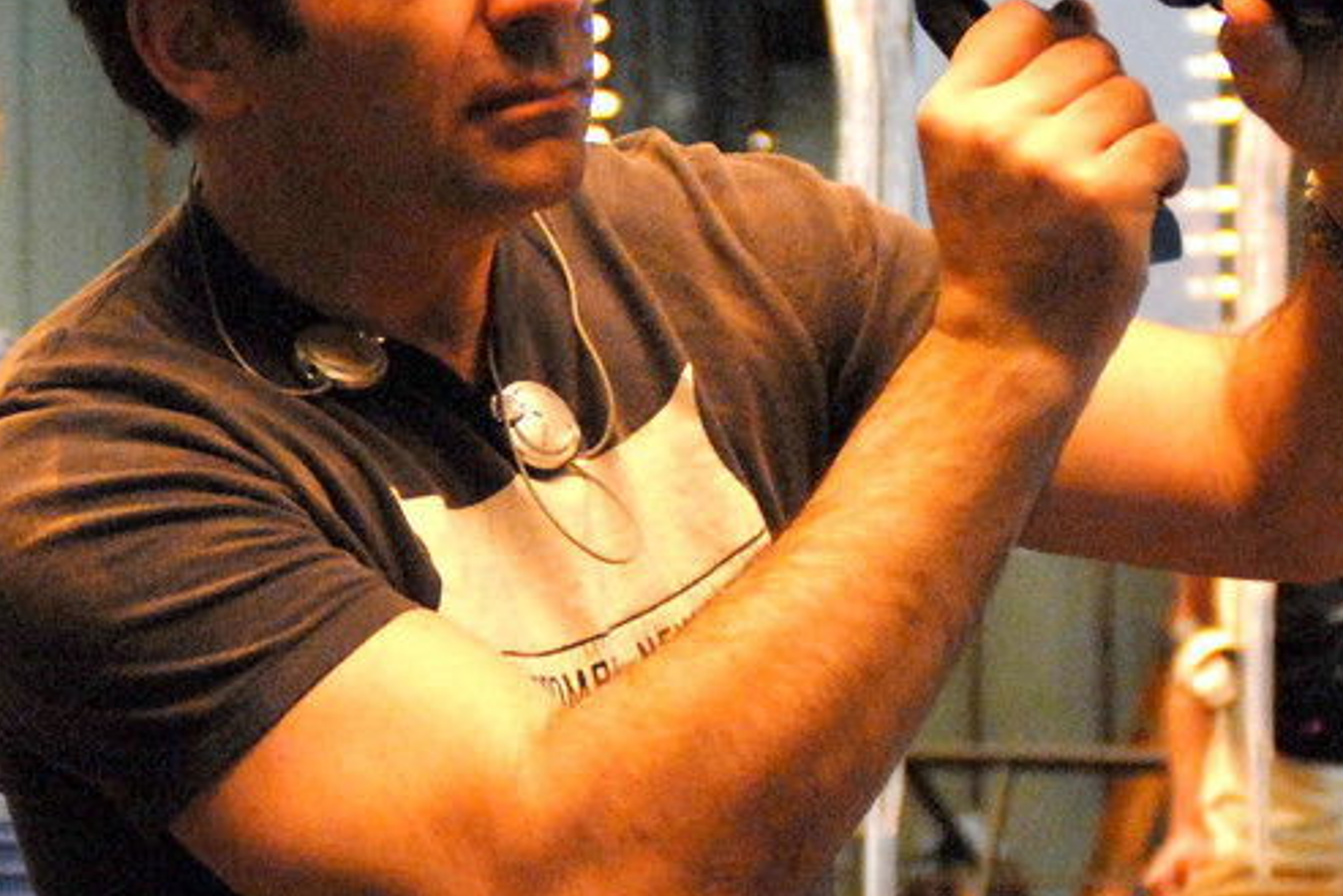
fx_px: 2976
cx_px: 676
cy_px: 355
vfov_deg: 17.1
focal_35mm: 80
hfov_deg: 25.4
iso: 800
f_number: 2.8
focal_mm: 35
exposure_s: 1/50
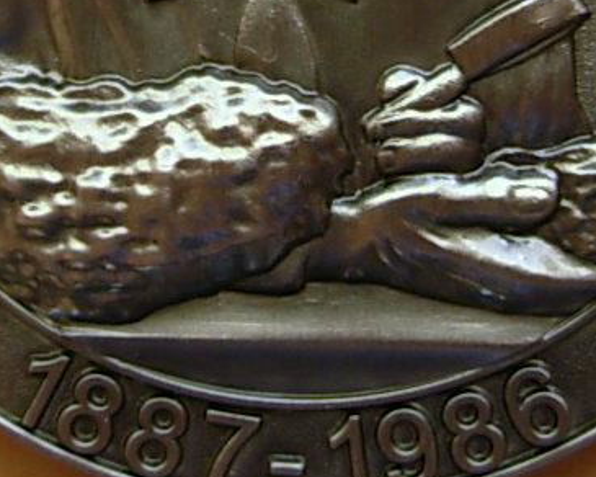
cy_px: -113
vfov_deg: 14.3
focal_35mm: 104
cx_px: 284
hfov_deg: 18.5
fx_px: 1834
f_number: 2.9
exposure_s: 1/4
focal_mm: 6.3
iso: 67
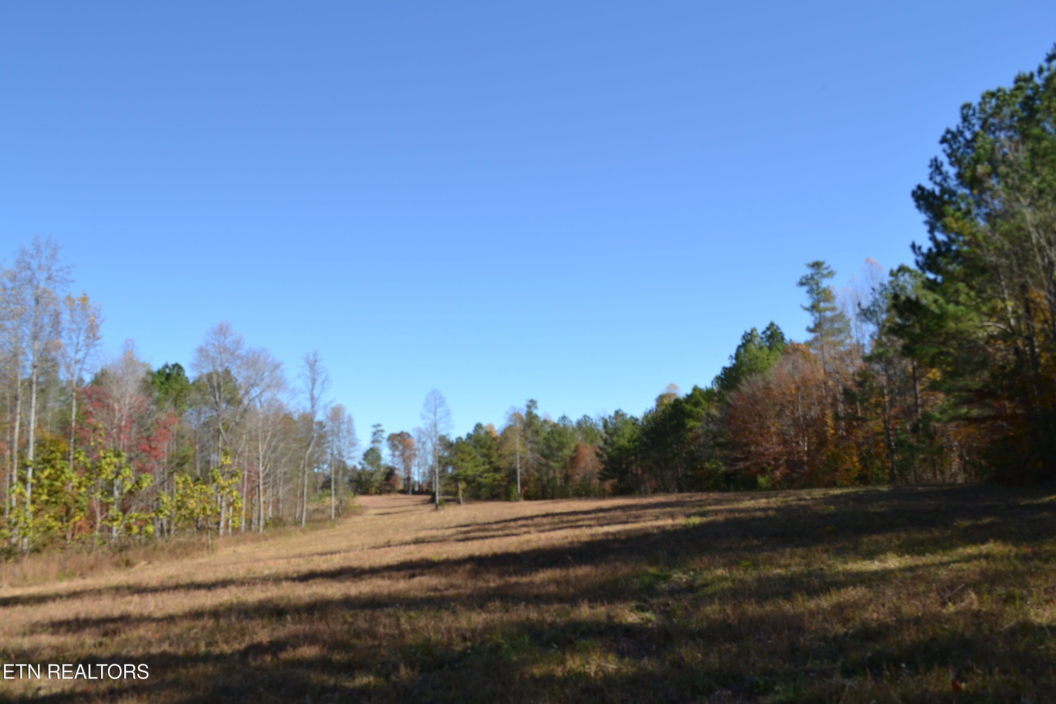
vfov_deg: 43.6
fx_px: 880
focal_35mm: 30
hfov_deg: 61.9
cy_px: 352
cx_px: 528
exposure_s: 1/200
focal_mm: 20
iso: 100
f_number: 7.1
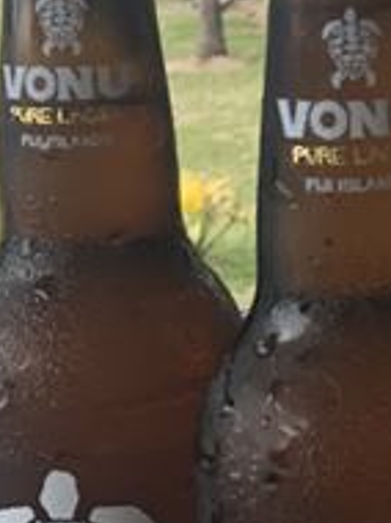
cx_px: 653
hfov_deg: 11.1
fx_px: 1902
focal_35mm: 126
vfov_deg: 15.5
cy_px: 65
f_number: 1.8
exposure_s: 1/355
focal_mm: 3.99
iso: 20
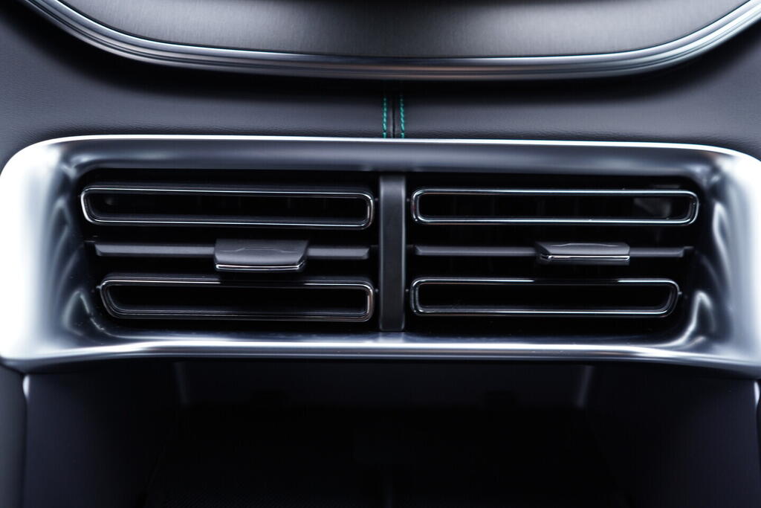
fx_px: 761
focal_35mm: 36
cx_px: 380
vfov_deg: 36.9
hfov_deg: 53.1
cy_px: 254
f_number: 2.8
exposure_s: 1/40
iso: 250
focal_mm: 24
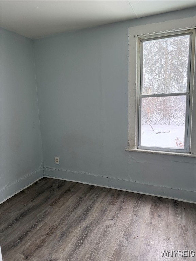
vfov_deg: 71.6
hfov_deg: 56.8
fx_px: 181
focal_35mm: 24
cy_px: 130
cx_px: 98
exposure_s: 1/213
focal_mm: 6.76
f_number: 1.78
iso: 160
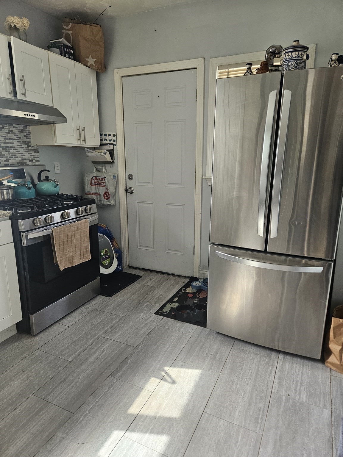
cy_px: 228
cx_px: 172
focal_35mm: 23
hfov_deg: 58.9
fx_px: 304
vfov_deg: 73.9
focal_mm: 5.4
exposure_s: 1/180
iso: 125
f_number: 1.8
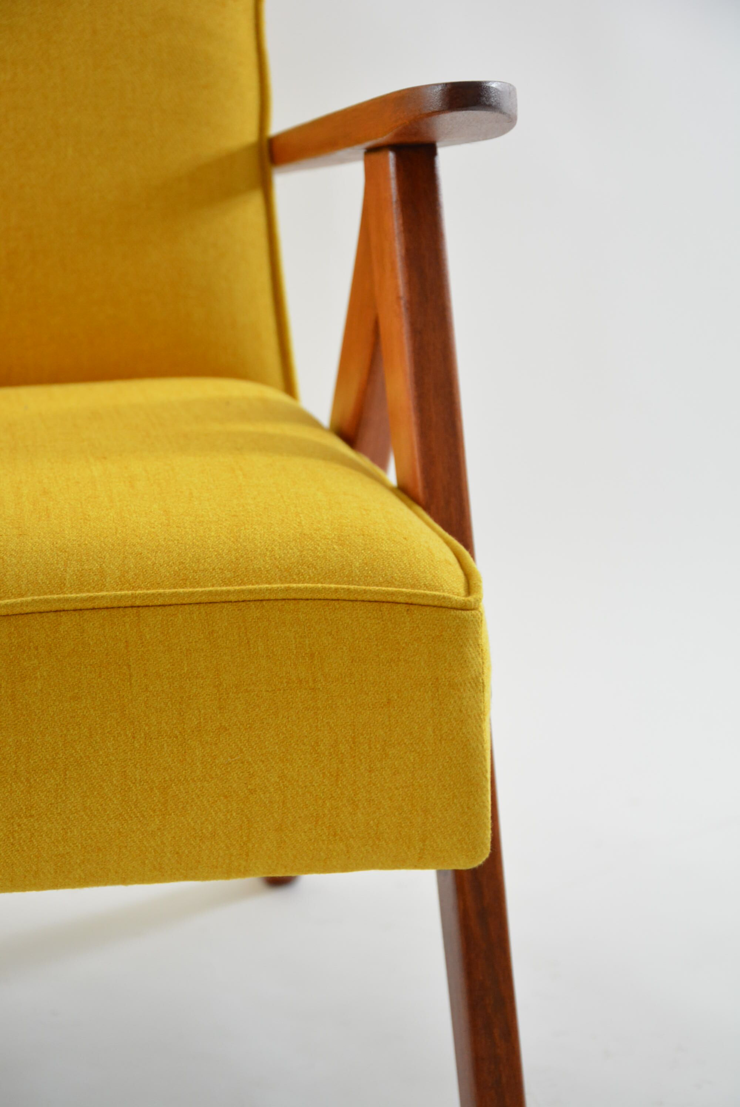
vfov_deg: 20.6
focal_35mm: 99
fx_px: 3047
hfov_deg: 13.8
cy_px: 554
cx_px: 370
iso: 1100
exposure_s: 1/125
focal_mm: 66
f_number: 5.3
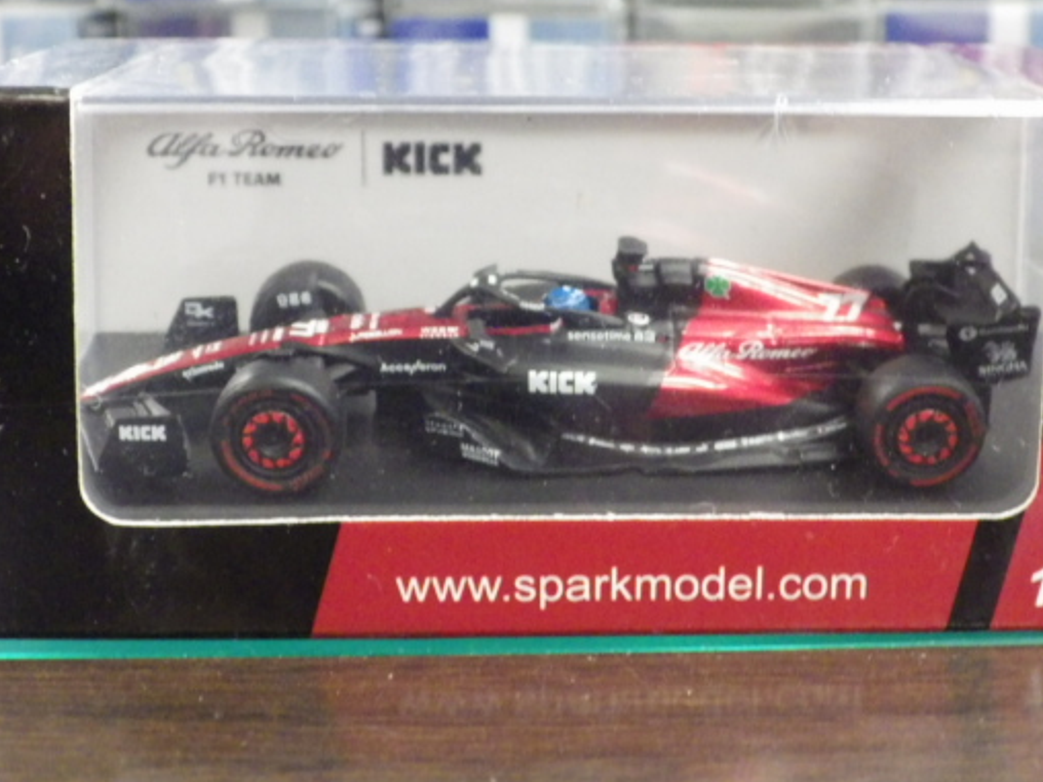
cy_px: 341
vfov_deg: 23.3
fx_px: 1898
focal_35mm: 63
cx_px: 581
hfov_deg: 30.7
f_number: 3.8
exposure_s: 1/25
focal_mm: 9
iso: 1250
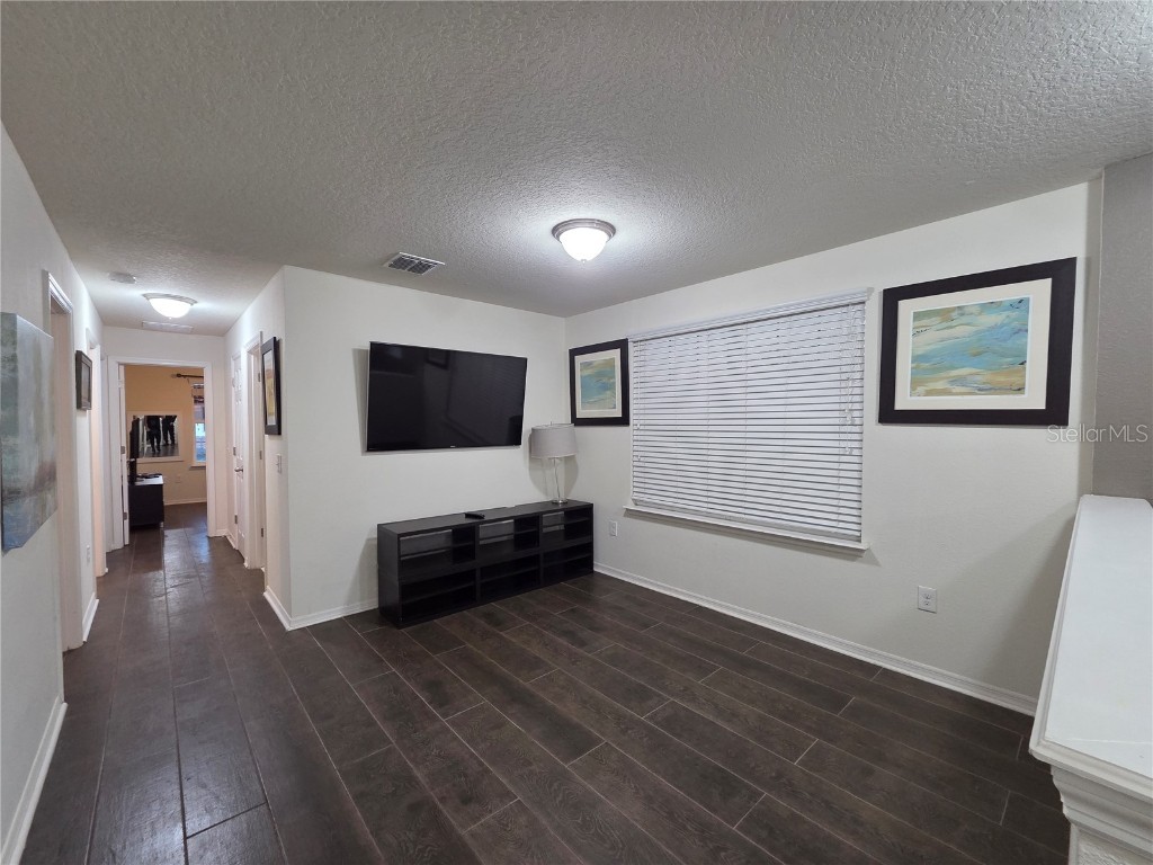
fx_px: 433
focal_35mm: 13
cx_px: 576
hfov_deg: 106.2
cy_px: 432
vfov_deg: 89.9
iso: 320
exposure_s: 1/60
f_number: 2.2
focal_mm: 2.2
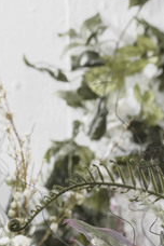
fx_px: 4120
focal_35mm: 603
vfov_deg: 3.4
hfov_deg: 2.3
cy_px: -13
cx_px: -325
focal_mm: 85
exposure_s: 1/200
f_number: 3.5
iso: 100
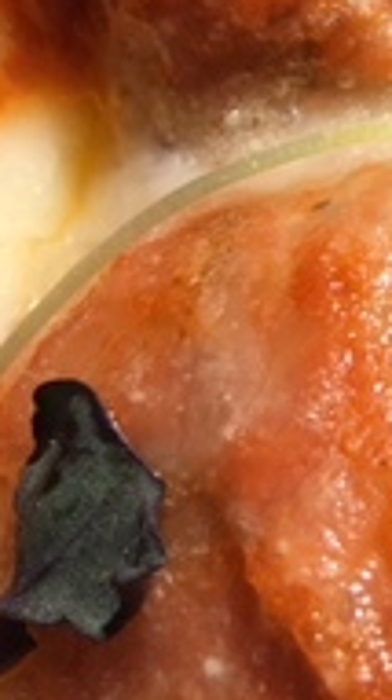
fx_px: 1965
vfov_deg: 19.3
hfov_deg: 10.2
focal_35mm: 106
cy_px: -81
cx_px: 861
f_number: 2.2
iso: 25
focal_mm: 4.15
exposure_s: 1/1709
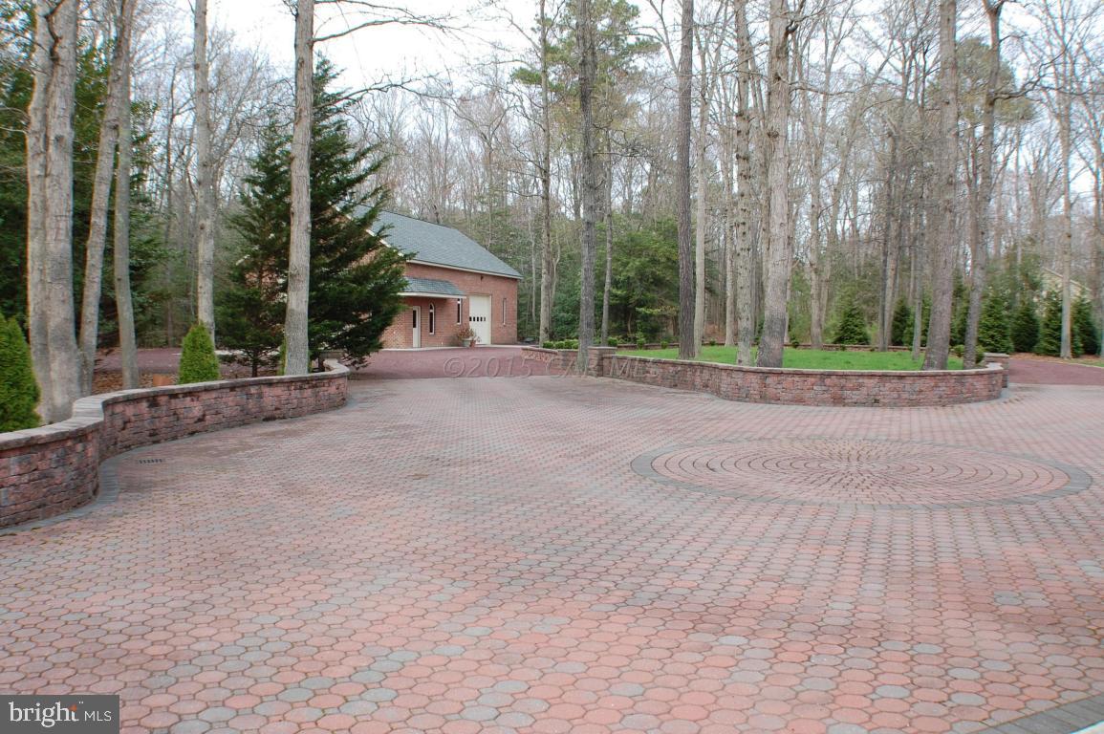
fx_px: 1195
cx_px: 552
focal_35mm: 39
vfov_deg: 34.1
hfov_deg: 49.6
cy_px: 367
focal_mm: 26
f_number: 6.3
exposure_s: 1/160
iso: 200
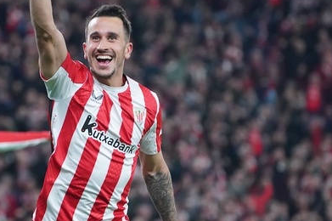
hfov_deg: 4.2
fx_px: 4487
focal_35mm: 487
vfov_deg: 2.8
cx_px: 82
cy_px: 139
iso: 6400
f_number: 5.6
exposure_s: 1/1000
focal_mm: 262
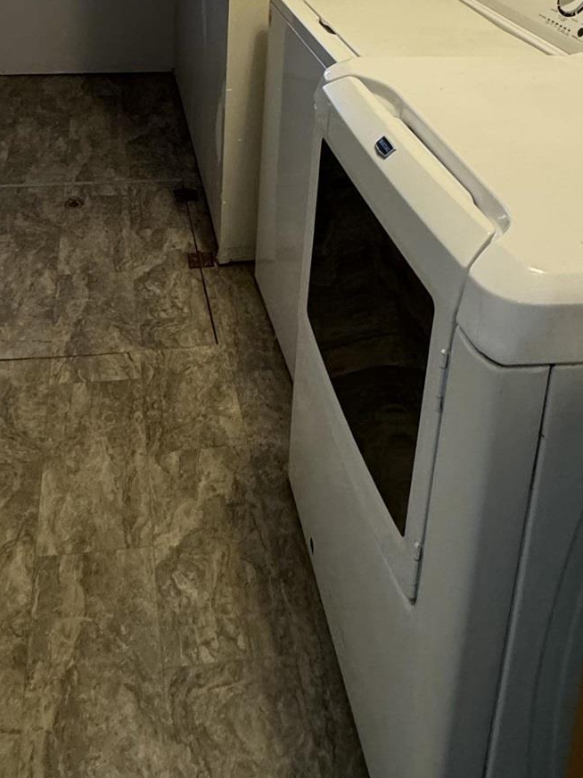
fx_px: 831
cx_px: 189
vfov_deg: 42.6
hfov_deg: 38.2
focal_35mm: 37
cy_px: -16
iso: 320
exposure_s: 1/60
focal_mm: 2.22
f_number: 2.2
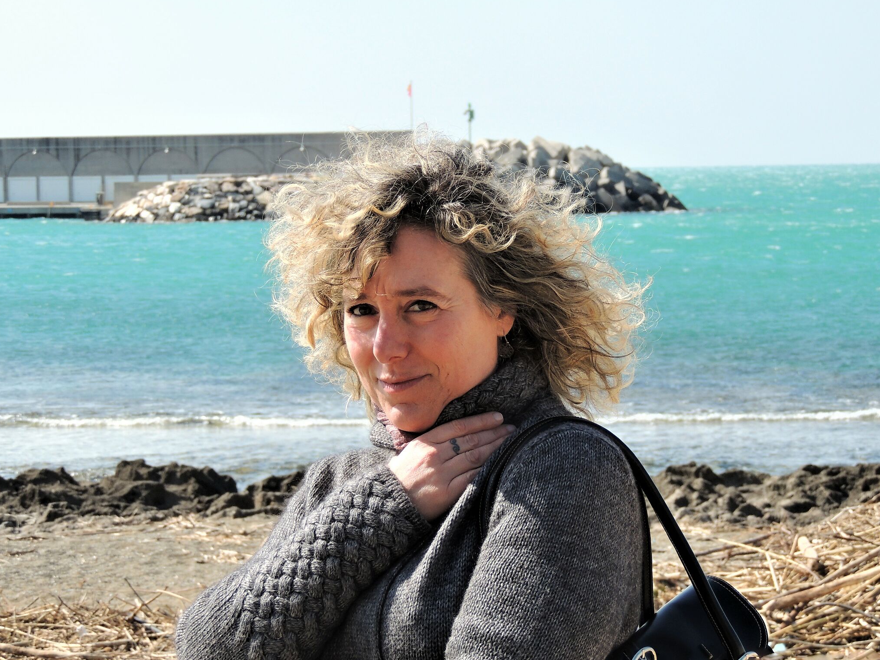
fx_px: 3152
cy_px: 364
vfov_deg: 12.0
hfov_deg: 15.9
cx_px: 472
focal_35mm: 124
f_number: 4.2
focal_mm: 18.7
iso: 100
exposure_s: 1/500
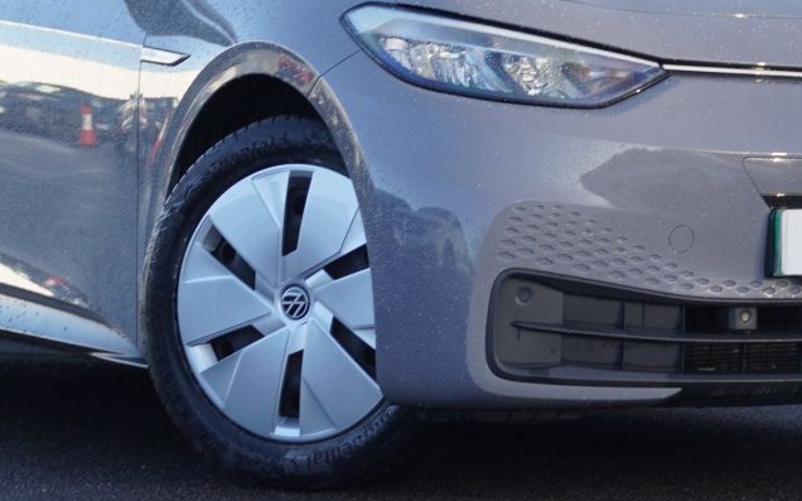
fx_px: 3109
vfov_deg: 9.1
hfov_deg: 14.7
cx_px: 504
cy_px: -3
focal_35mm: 142
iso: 320
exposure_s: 1/160
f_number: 5.6
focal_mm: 37
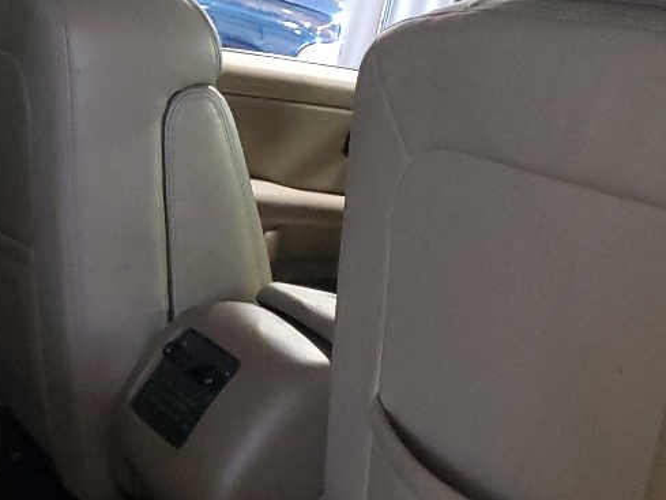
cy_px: 294
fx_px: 1636
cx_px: -326
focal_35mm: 85
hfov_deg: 20.0
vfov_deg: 17.4
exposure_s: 1/40
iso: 320
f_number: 1.5
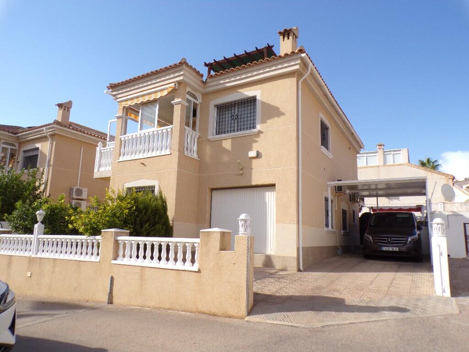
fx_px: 325
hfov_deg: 71.6
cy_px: 176
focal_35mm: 24
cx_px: 234
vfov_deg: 56.8
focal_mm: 4.3
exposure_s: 1/210
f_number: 5.8
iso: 80
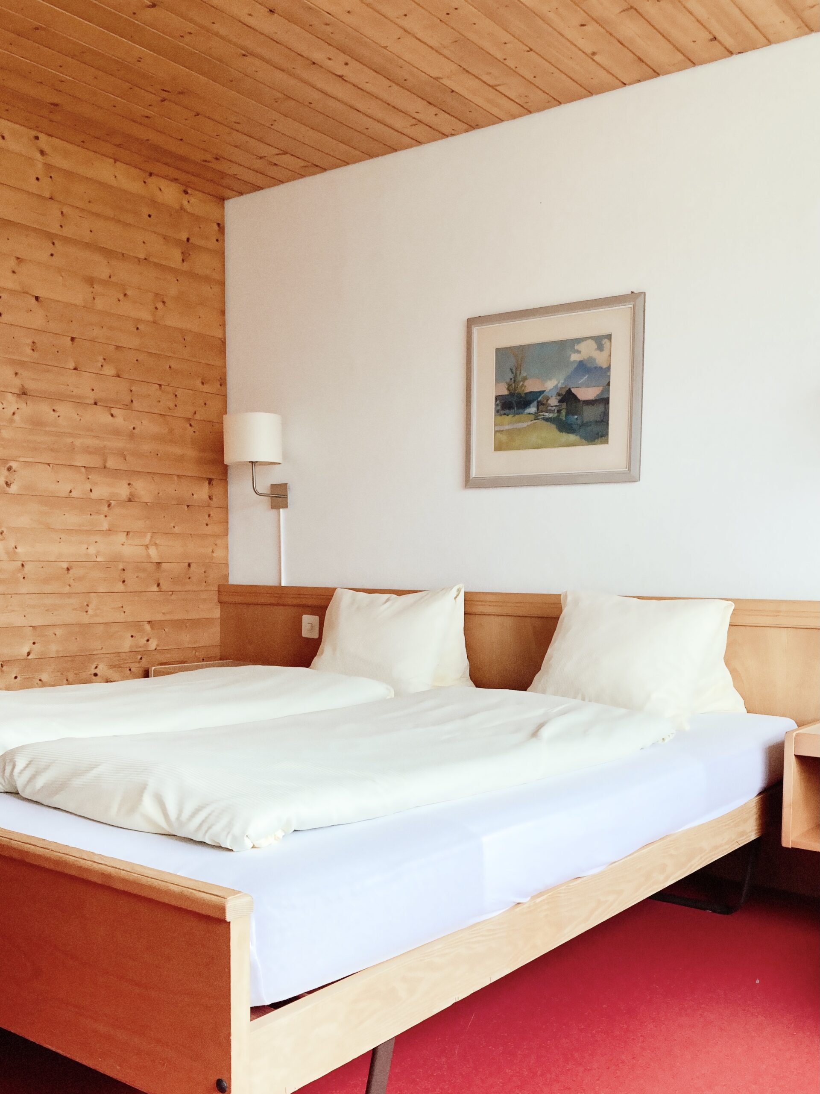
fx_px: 884
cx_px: 410
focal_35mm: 28
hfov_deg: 49.7
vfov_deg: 63.4
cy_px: 547
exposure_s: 1/100
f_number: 1.8
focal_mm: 3.99
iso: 50
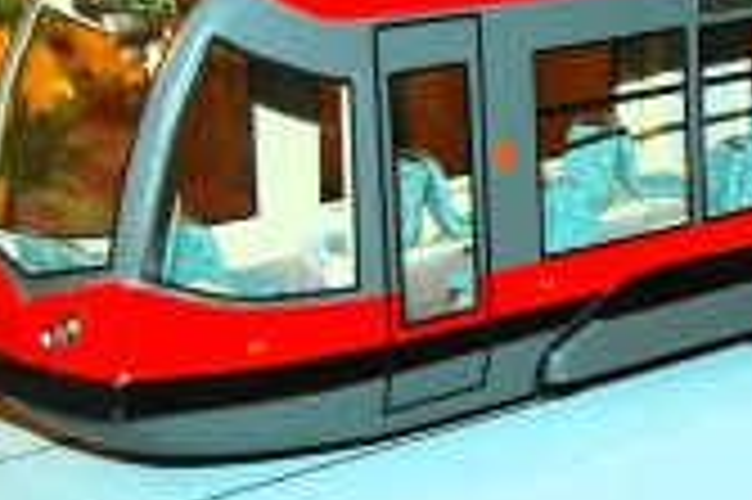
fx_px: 2155
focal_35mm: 103
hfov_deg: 19.2
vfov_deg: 13.0
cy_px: -52
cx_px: 772
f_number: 3.8
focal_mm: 27
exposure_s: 1/60
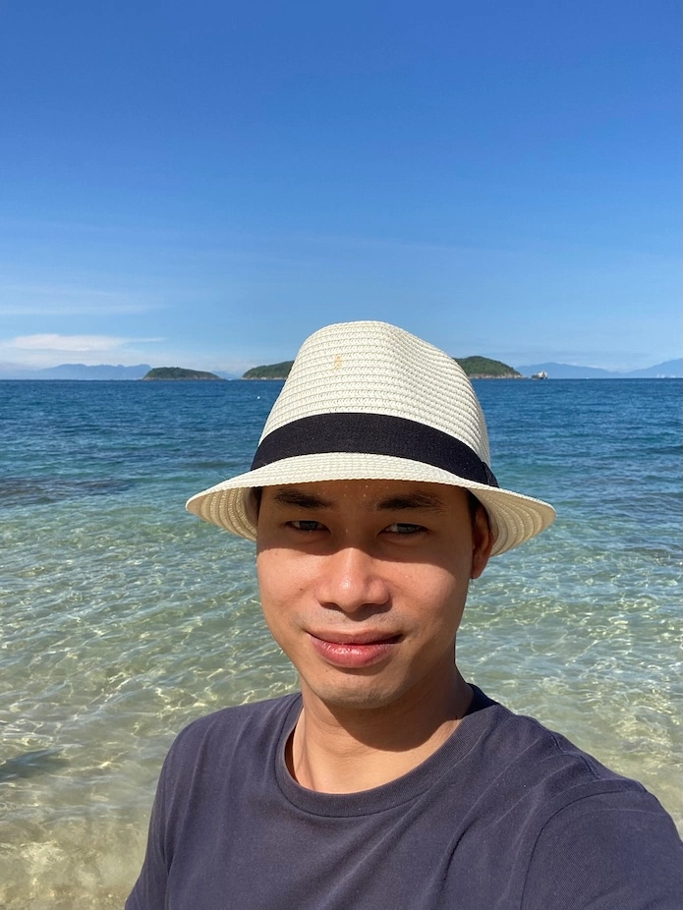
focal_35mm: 30
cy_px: 455
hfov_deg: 46.8
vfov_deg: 60.0
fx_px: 789
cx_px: 342
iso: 25
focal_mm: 2.71
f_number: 2.2
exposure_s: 1/1172
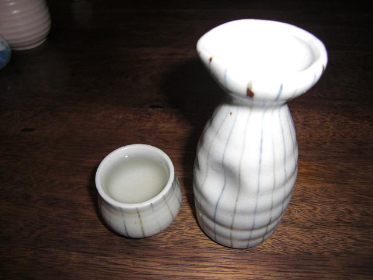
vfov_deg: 49.7
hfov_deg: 63.4
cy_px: 140
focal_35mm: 28
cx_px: 186
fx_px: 302
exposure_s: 1/60
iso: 50
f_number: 2.6
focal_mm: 4.9
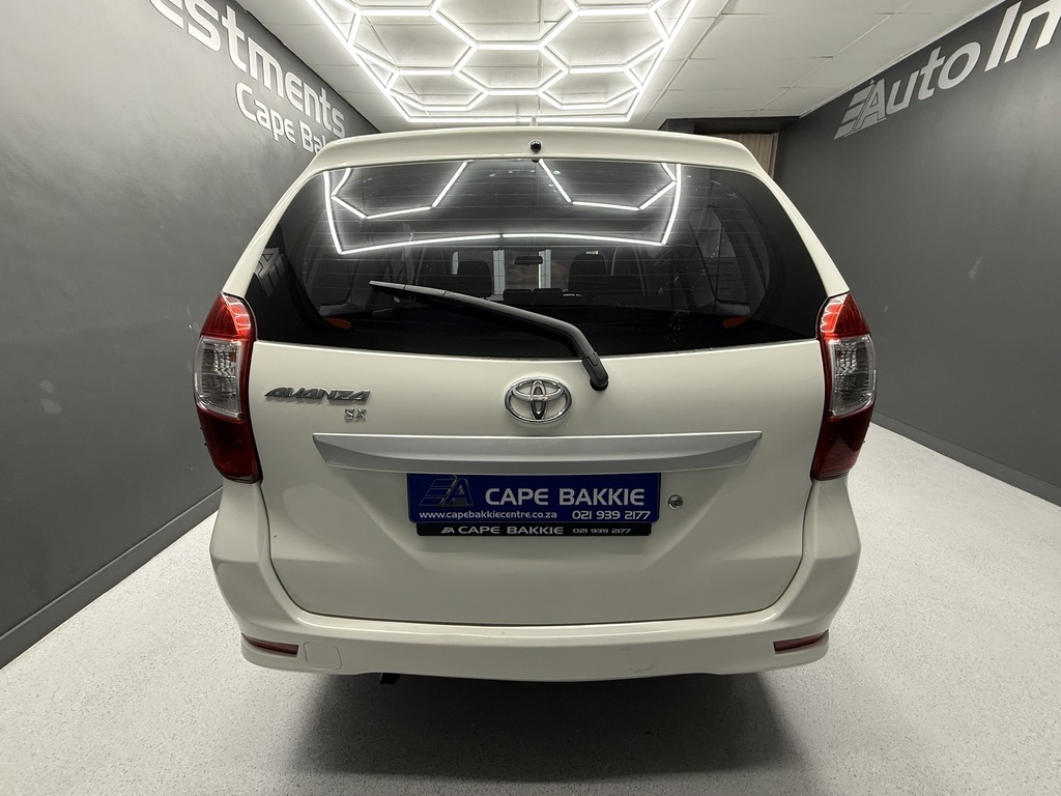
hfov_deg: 102.1
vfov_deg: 85.7
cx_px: 530
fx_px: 429
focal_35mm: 14
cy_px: 398
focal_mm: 2.22
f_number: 2.2
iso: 200
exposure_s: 1/50
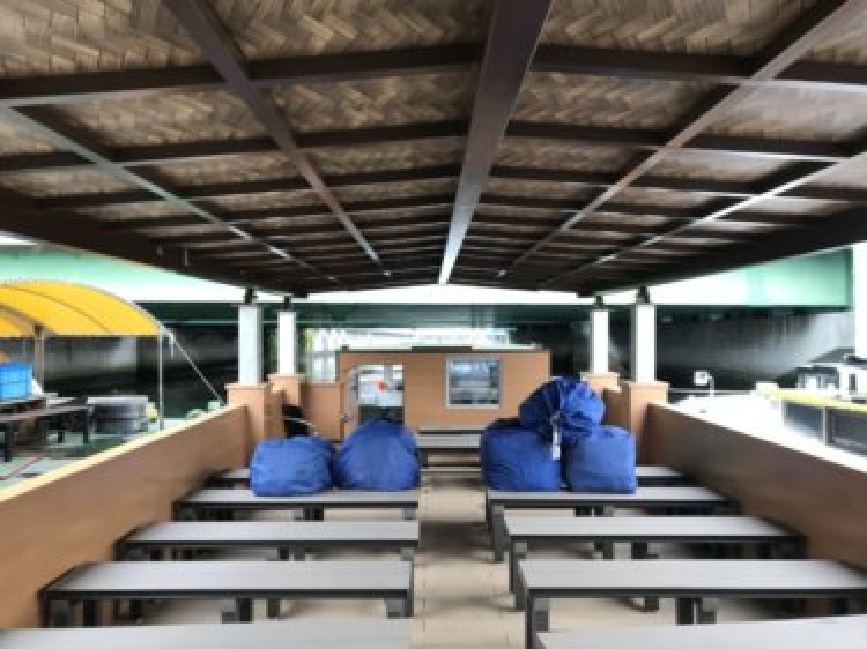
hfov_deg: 63.5
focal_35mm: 28
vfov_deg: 49.7
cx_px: 434
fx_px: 701
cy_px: 324
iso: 25
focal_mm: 3.99
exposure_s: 1/60
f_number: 1.8
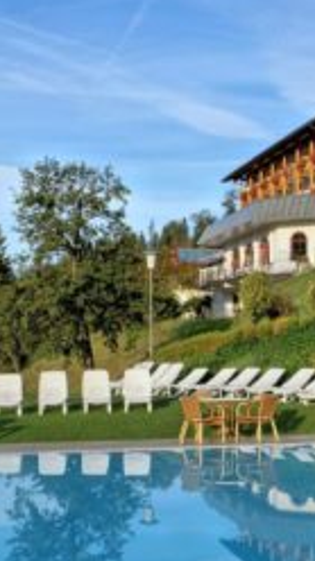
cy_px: 227
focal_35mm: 66
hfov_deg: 17.1
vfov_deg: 31.8
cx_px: 408
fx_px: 983
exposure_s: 1/80
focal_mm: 16
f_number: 14
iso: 100
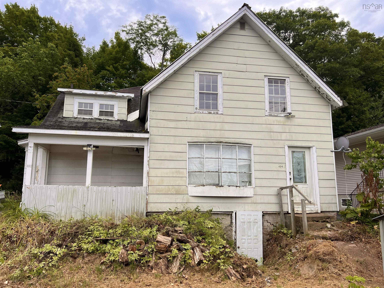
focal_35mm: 26
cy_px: 144
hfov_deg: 67.3
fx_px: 288
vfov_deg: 53.1
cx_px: 192
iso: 50
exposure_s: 1/2695
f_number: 1.5
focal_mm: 5.7
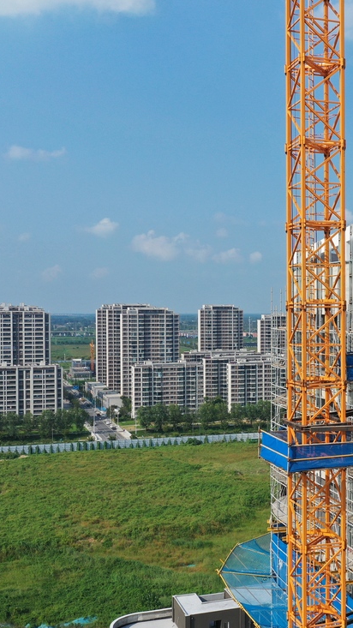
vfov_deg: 42.9
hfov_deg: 24.0
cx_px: 341
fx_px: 799
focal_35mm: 48
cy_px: 328
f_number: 4.5
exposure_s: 1/1000
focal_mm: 10.26
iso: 100
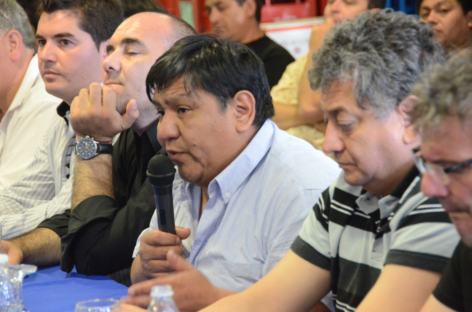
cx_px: 236
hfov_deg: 10.6
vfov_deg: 7.0
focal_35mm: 195
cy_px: 156
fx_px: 2551
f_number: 6.3
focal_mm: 130
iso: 5000
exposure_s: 1/40
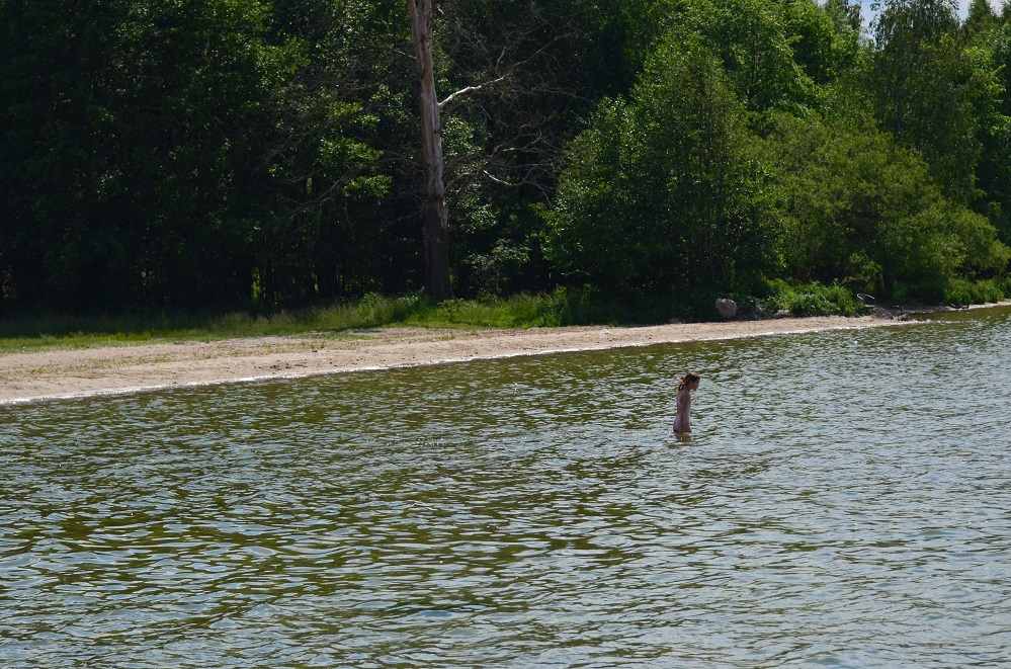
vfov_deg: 13.0
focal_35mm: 105
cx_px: 506
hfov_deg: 19.5
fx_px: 2942
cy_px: 334
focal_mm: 70
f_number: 4.5
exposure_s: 1/8000
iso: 400
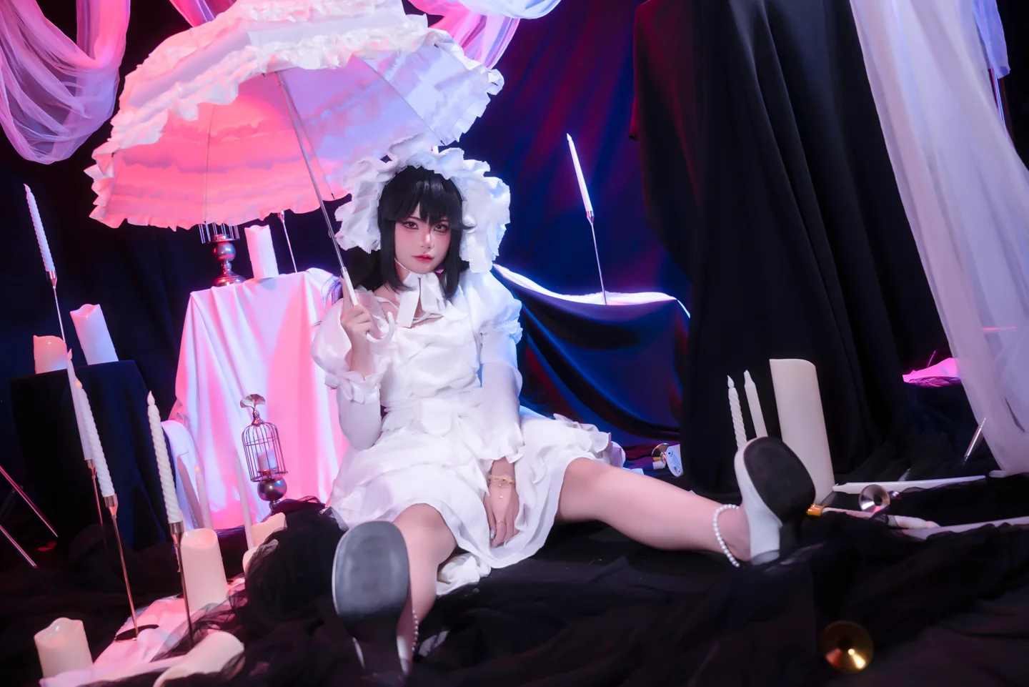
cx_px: 514
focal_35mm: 31
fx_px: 886
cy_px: 344
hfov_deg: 60.3
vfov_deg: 42.4
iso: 100
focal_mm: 31
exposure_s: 1/200
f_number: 4
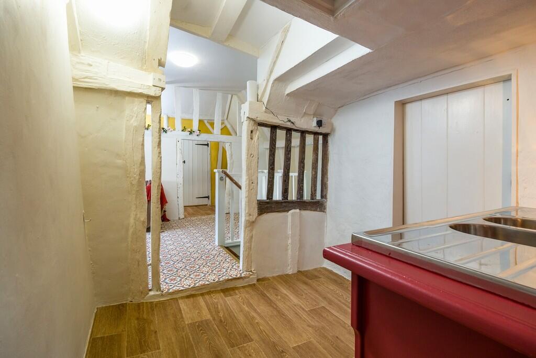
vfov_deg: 77.3
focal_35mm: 15
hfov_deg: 100.4
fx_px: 223
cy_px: 179
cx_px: 268
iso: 160
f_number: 7.1
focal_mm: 10.3
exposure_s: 1/8
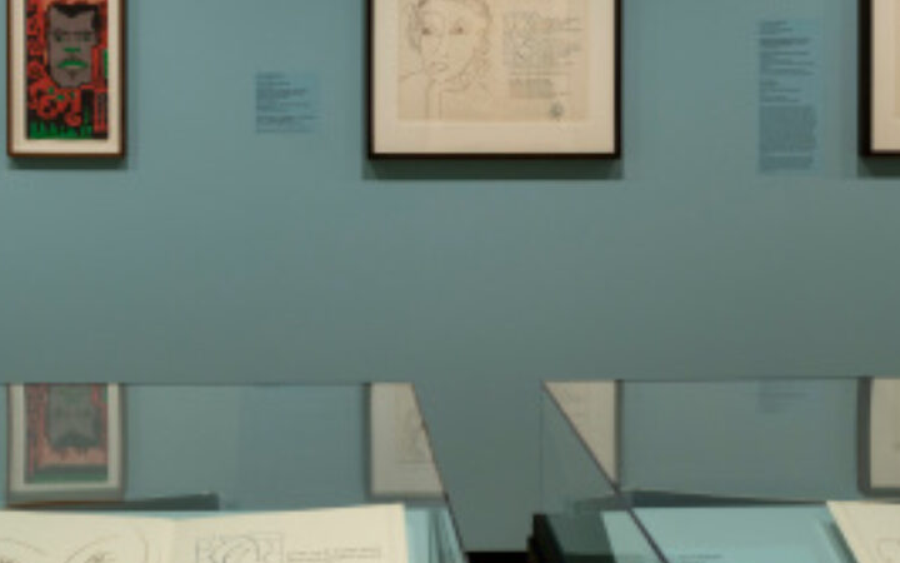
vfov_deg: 23.0
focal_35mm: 55
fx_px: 1349
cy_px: 55
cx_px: 348
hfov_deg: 36.7
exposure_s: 1/2.5
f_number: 8
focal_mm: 24
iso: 400
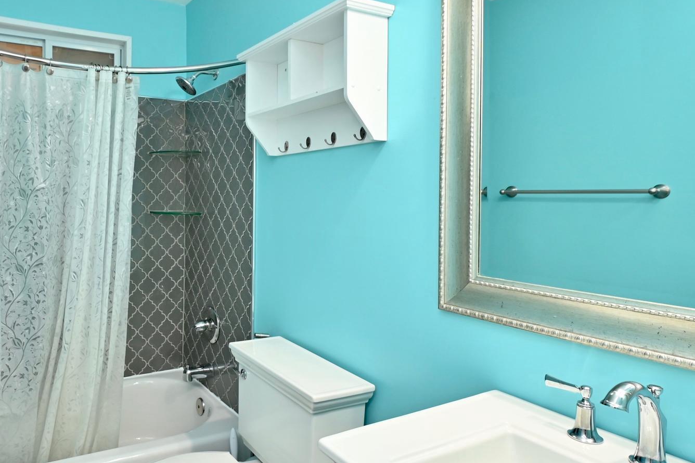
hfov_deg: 71.0
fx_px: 444
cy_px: 186
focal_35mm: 23
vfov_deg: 54.7
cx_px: 175
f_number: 7.1
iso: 320
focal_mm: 10
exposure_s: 1/13
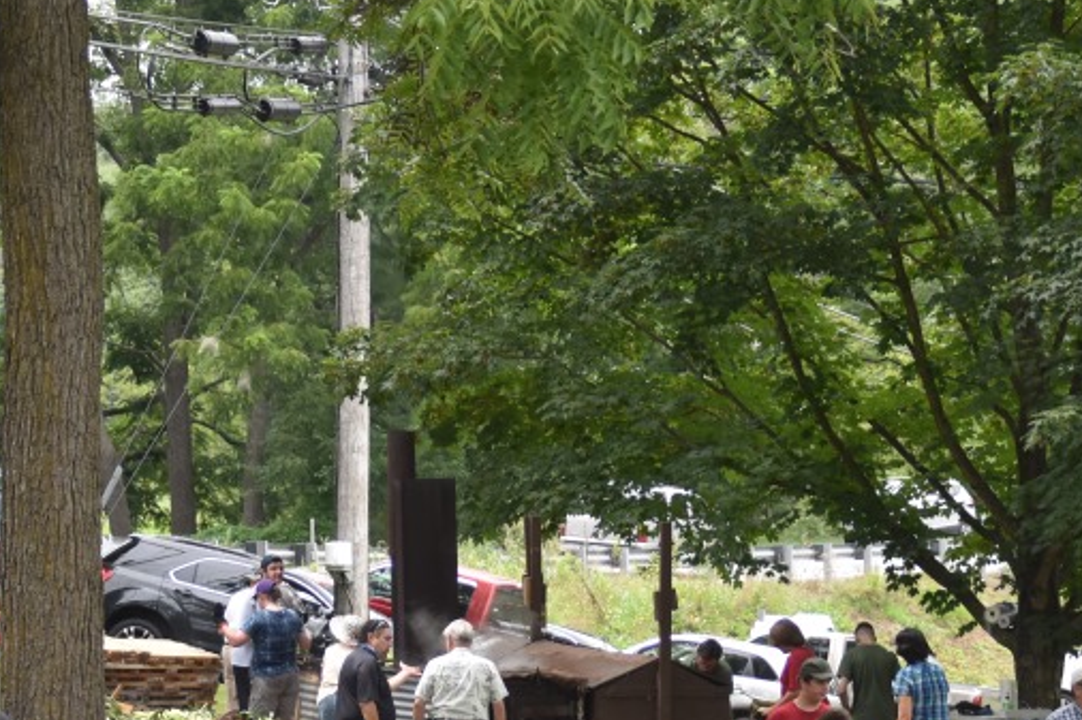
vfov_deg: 8.1
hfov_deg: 12.1
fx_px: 5107
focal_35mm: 170
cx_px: 490
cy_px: 593
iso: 400
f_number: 5.6
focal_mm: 56
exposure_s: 1/500
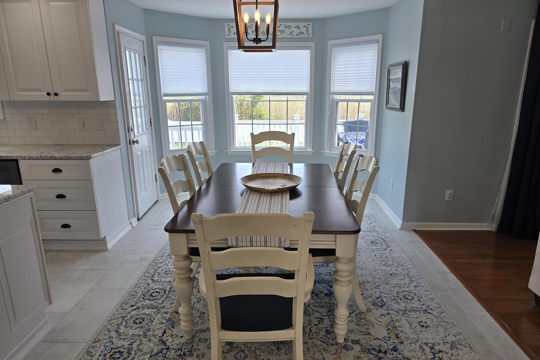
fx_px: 360
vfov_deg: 53.1
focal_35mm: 24
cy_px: 185
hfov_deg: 73.7
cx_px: 271
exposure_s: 1/120
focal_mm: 6.3
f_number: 1.7
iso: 20
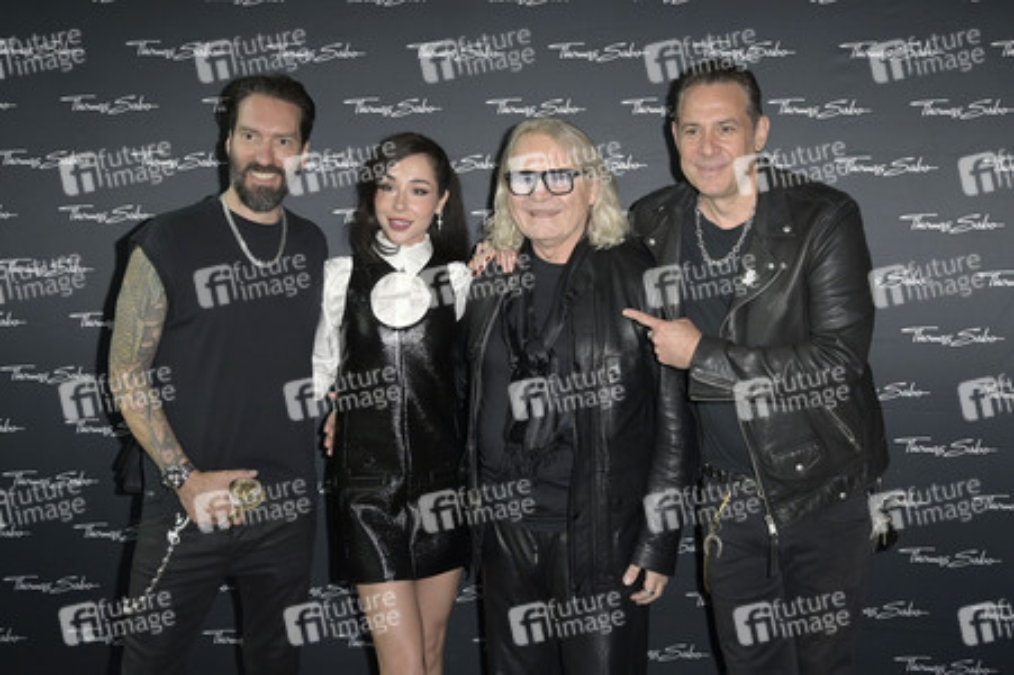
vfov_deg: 37.8
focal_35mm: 35
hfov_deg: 54.5
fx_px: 985
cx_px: 507
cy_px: 338
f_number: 5
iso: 800
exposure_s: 1/250
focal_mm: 35
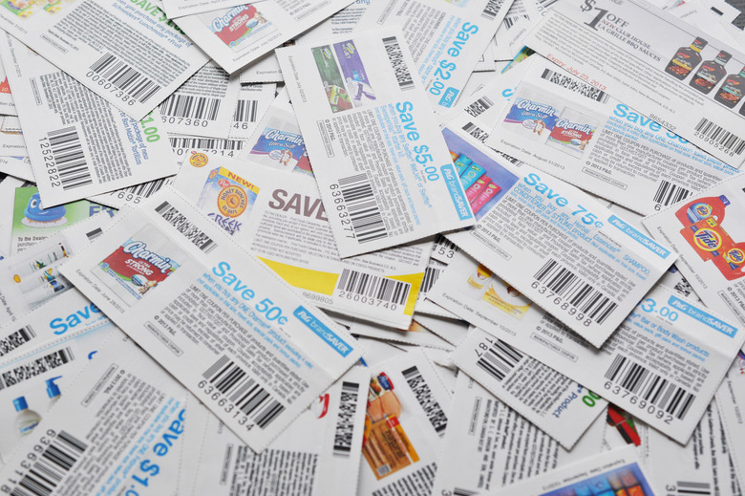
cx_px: 372
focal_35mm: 60
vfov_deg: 22.6
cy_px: 248
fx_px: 1241
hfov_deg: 33.4
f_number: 6.3
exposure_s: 1/160
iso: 200
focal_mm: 40
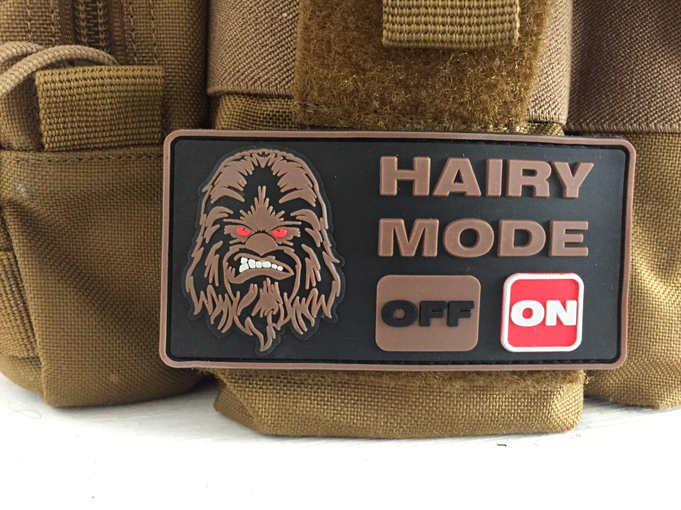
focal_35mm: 29
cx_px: 340
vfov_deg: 48.2
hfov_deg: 61.7
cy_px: 255
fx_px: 571
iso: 250
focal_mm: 4.15
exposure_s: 1/25
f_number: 2.2
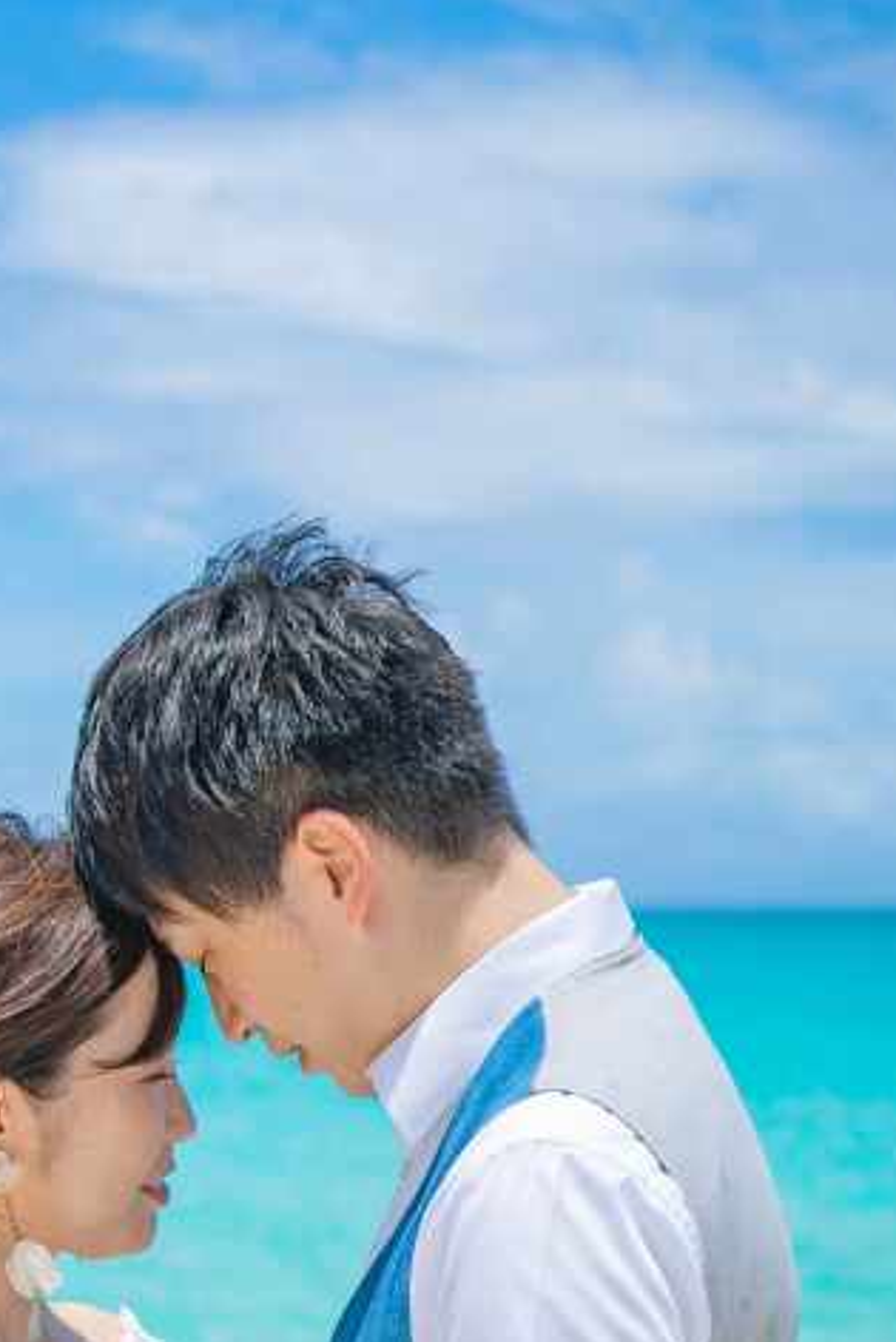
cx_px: 74
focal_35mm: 89
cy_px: 1473
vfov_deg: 21.7
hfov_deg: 15.2
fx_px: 3320
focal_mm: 35
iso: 100
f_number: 2
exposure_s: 1/4000
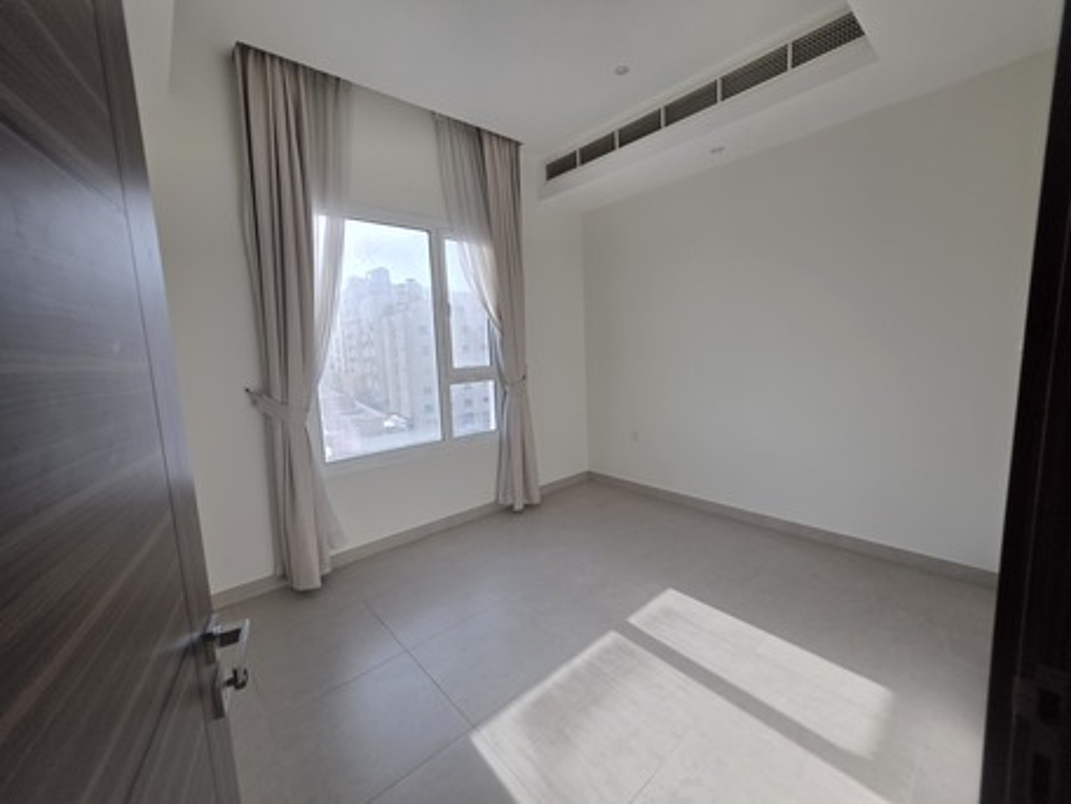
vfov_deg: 89.9
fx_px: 402
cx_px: 536
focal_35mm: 13
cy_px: 402
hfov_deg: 106.2
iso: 40
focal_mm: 2.2
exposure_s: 1/299
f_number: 1.9
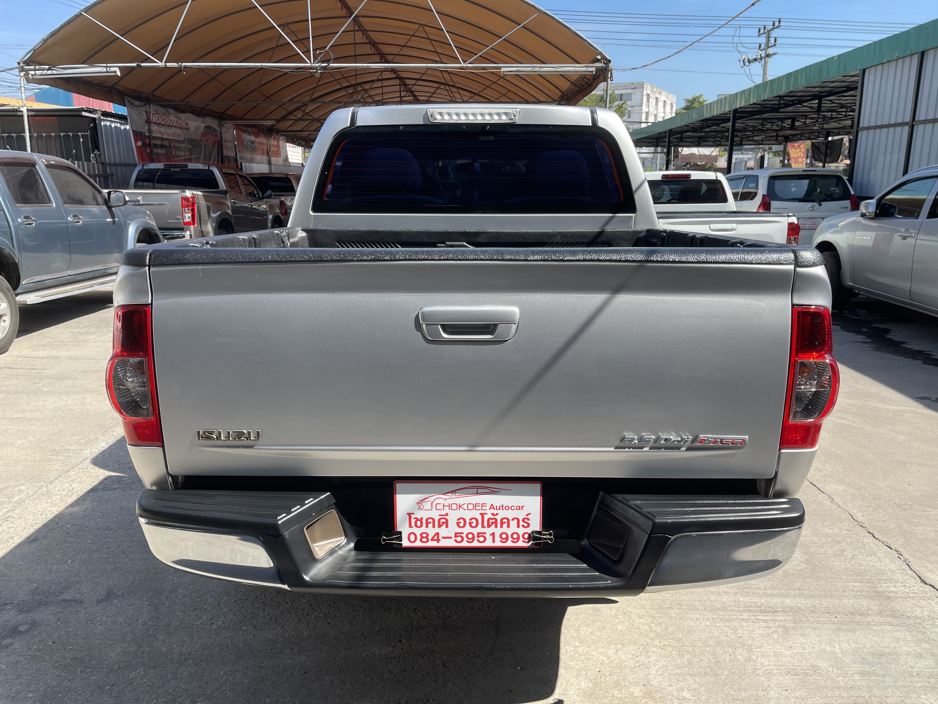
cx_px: 469
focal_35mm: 25
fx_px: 677
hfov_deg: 69.4
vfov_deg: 54.9
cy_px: 352
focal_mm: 5.1
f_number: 1.6
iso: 32
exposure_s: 1/1475
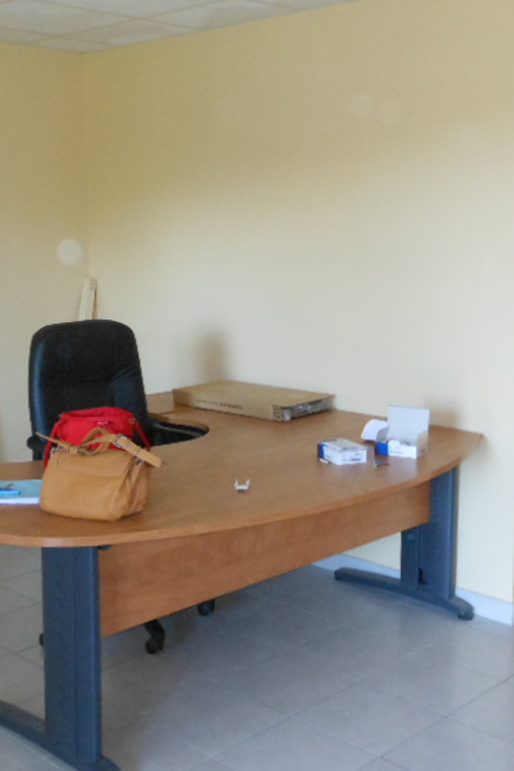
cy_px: 320
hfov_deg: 29.2
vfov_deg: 42.6
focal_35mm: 46
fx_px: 985
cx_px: 229
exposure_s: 1/25
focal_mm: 4.5
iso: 400
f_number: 3.2
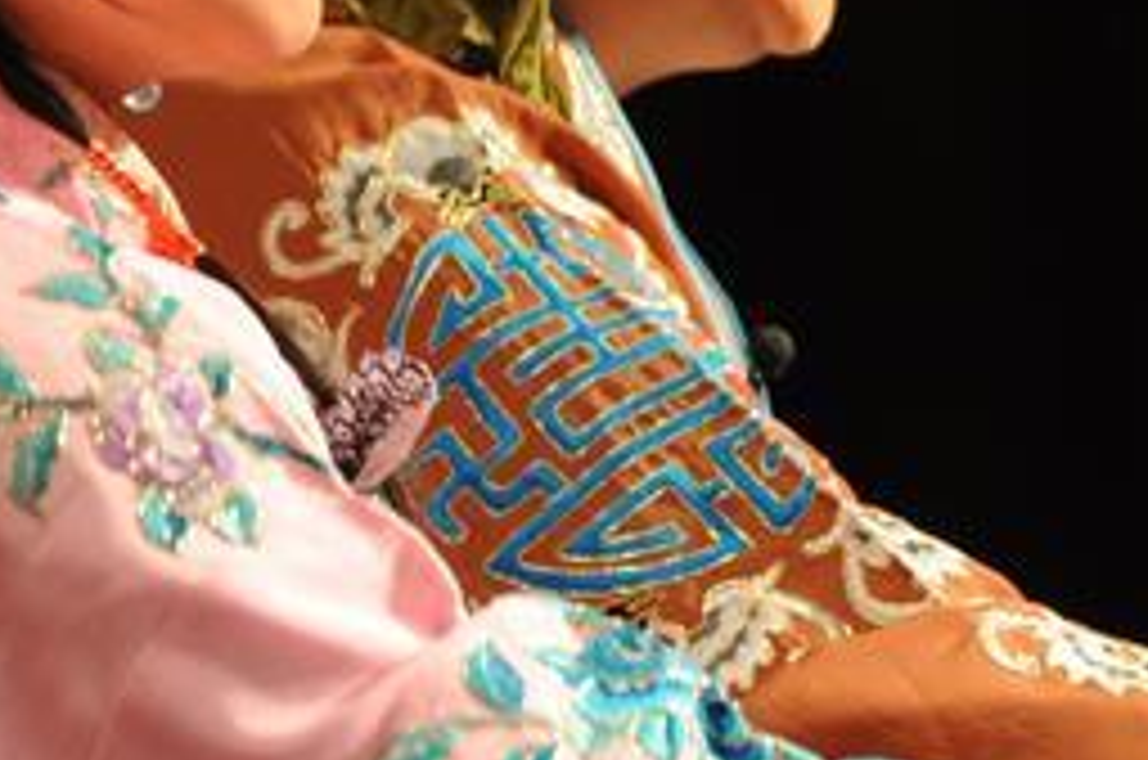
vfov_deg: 1.3
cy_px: 423
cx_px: 637
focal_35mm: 1059
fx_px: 33707
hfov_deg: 2.0
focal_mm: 300
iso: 800
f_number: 5.6
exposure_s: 1/80
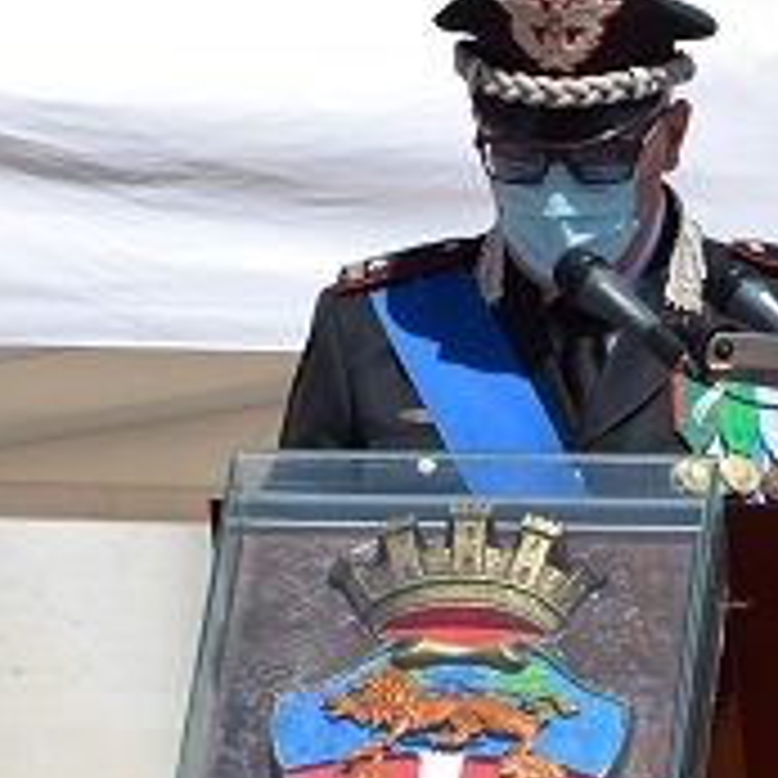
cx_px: 625
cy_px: 652
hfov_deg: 3.7
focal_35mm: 478
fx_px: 12154
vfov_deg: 3.7
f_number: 9
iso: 100
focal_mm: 100
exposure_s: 1/320
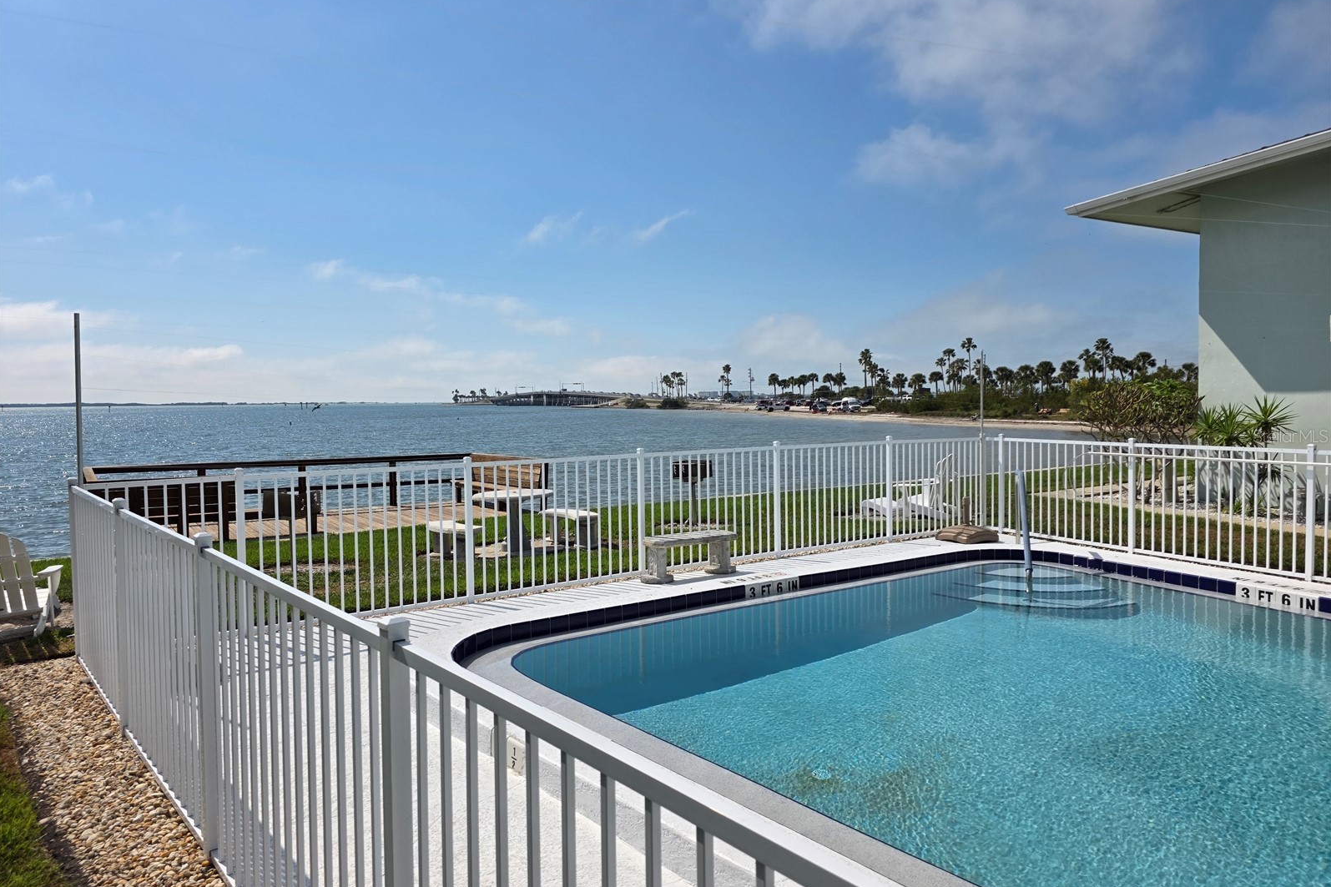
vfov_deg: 53.1
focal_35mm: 24
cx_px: 664
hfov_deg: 73.7
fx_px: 887
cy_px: 436
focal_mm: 6.3
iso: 40
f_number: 1.7
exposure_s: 1/7944
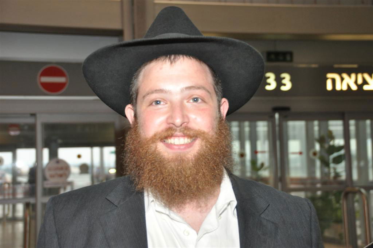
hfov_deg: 33.4
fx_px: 621
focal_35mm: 60
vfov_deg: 22.6
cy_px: 124
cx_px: 186
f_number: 4.5
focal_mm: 40
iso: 800
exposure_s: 1/60
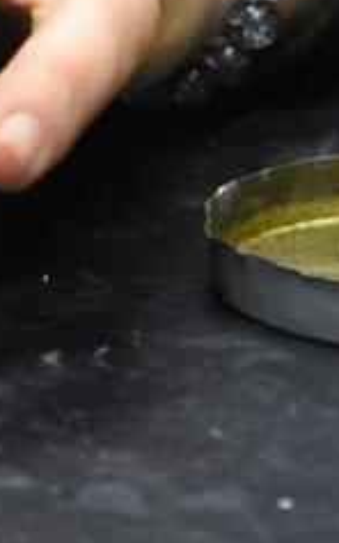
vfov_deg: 8.1
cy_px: 233
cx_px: -511
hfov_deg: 4.9
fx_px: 3816
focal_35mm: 258
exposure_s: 1/200
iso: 8000
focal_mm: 48
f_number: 5.6
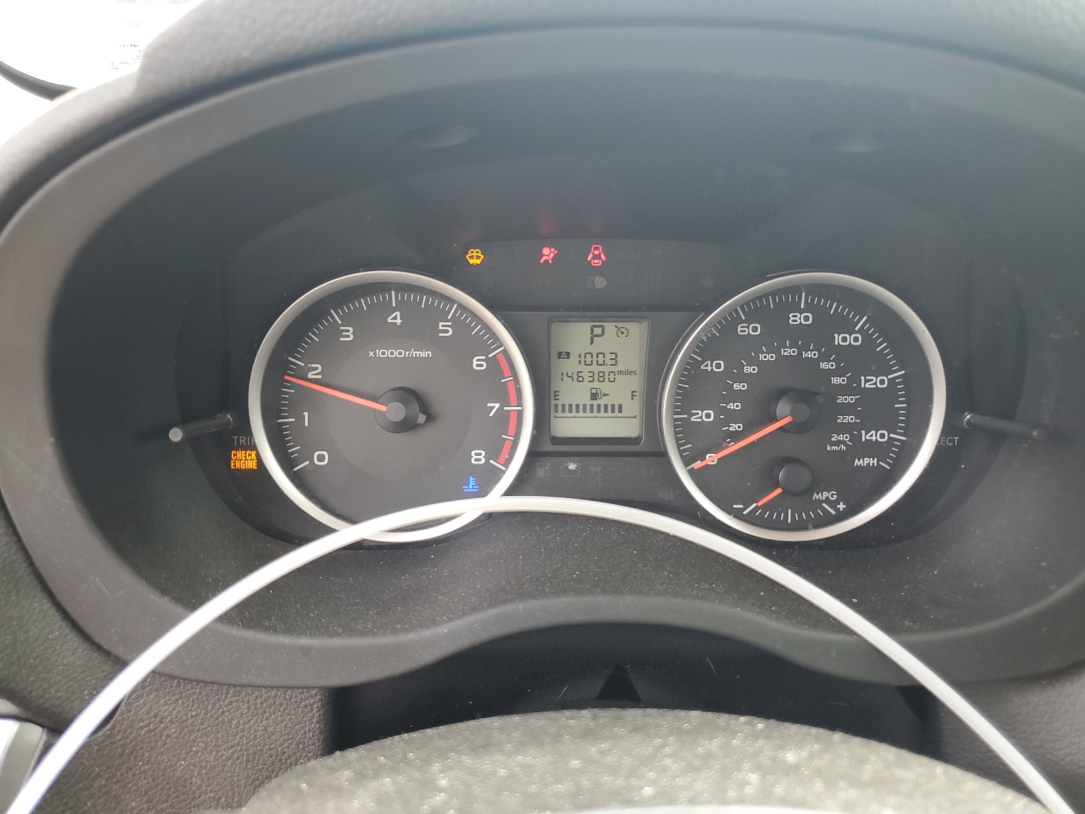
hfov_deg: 67.3
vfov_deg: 53.1
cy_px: 407
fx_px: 815
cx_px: 542
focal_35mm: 26
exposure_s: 1/120
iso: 60
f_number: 1.5
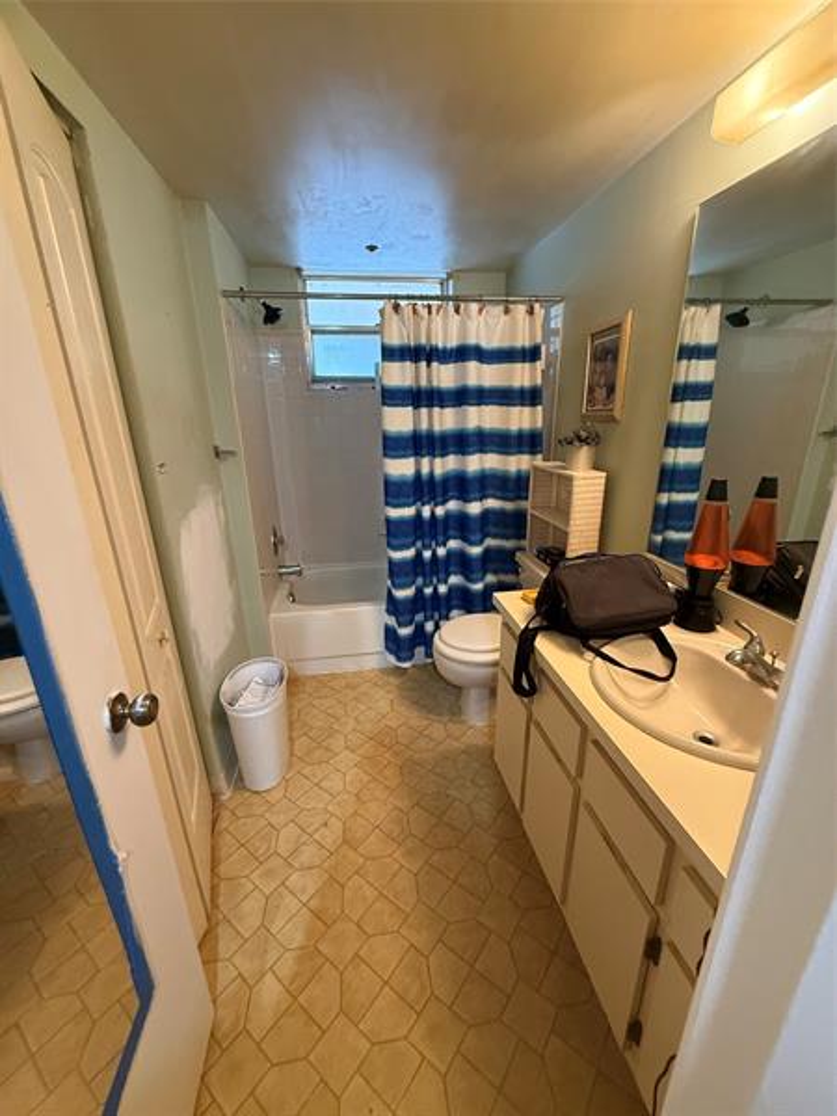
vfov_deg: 102.1
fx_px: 451
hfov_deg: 85.7
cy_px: 558
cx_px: 418
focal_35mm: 14
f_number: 2.2
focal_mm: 2.22
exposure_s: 1/60
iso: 500
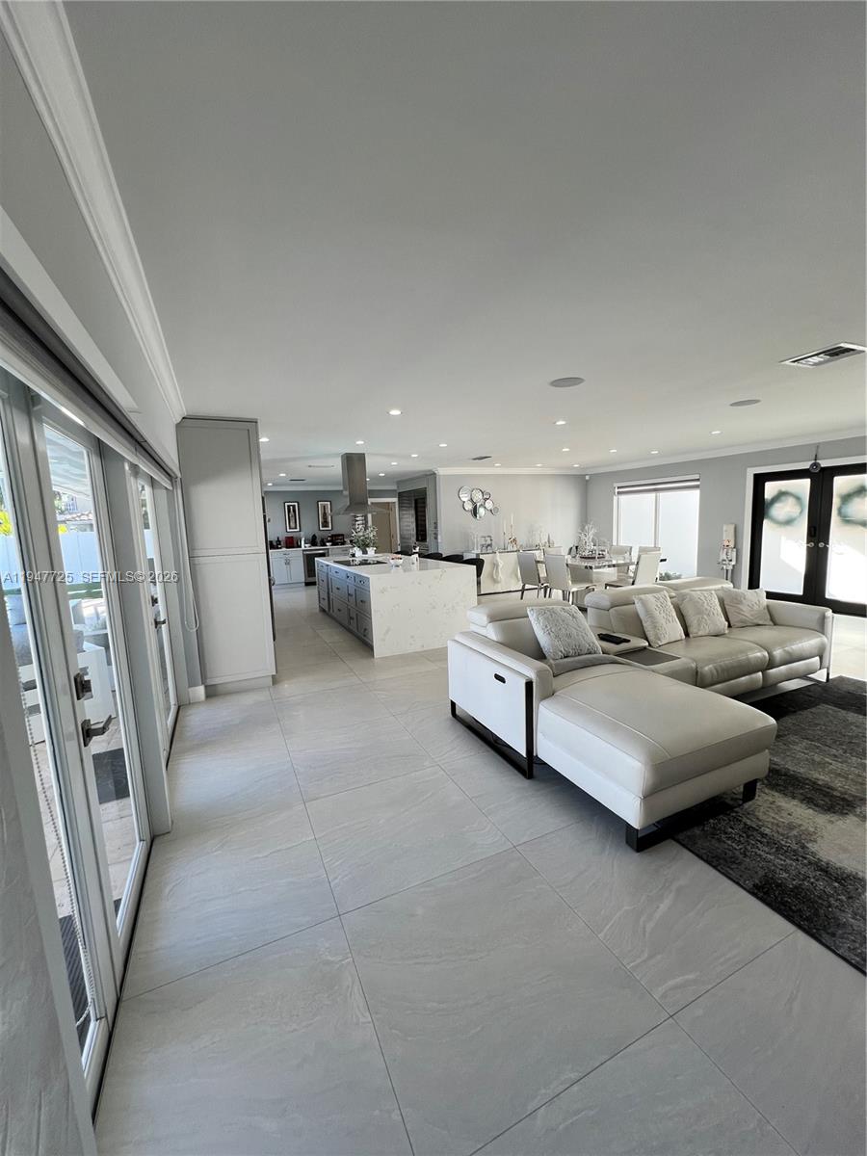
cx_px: 434
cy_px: 578
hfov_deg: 89.9
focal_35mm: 13
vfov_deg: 106.2
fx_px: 434
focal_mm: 1.57
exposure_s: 1/120
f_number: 1.8
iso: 50
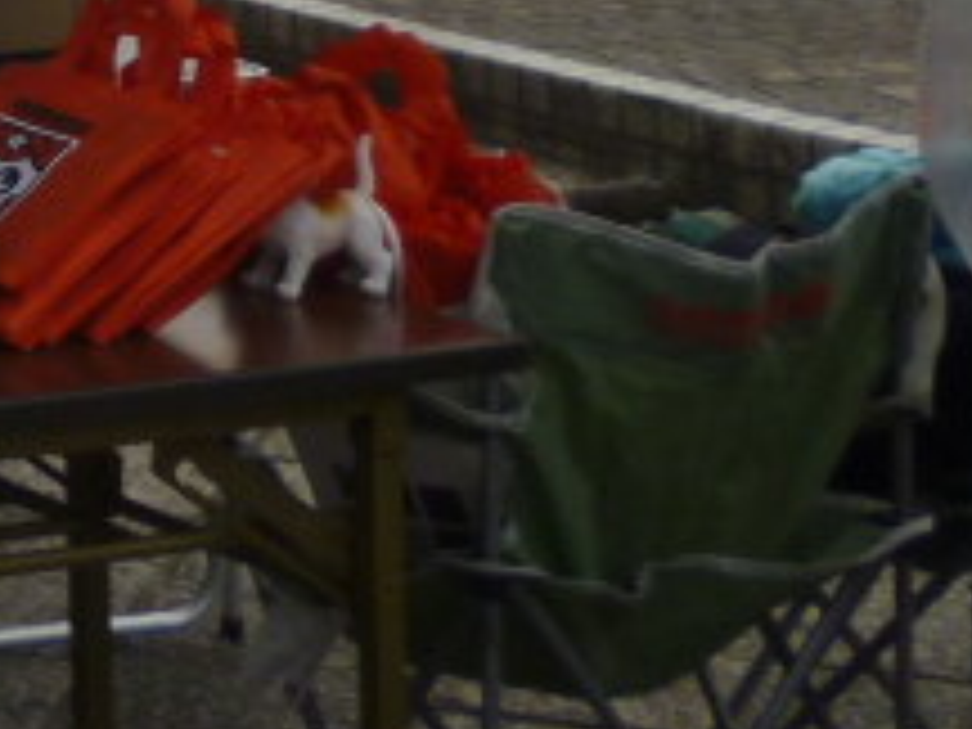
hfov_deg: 13.1
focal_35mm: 133
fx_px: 3735
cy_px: -580
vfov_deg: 10.5
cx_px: -868
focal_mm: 5
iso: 100
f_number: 9
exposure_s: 1/125
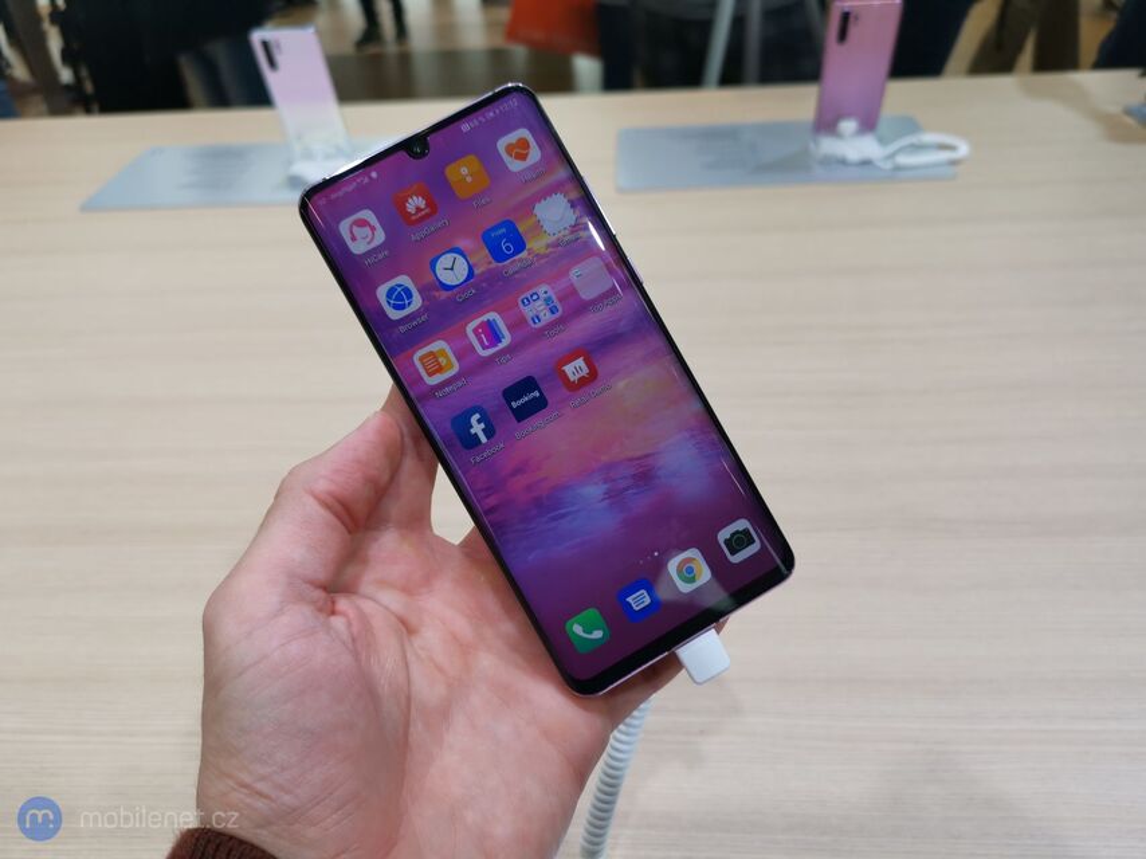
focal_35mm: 27
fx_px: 894
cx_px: 573
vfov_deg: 51.3
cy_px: 430
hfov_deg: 65.3
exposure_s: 1/120
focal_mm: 5.58
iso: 50
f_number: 1.8
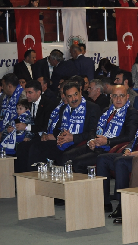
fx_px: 987
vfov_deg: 14.1
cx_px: 211
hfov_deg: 7.8
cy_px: 112
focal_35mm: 152
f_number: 4
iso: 800
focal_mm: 55
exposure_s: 1/60
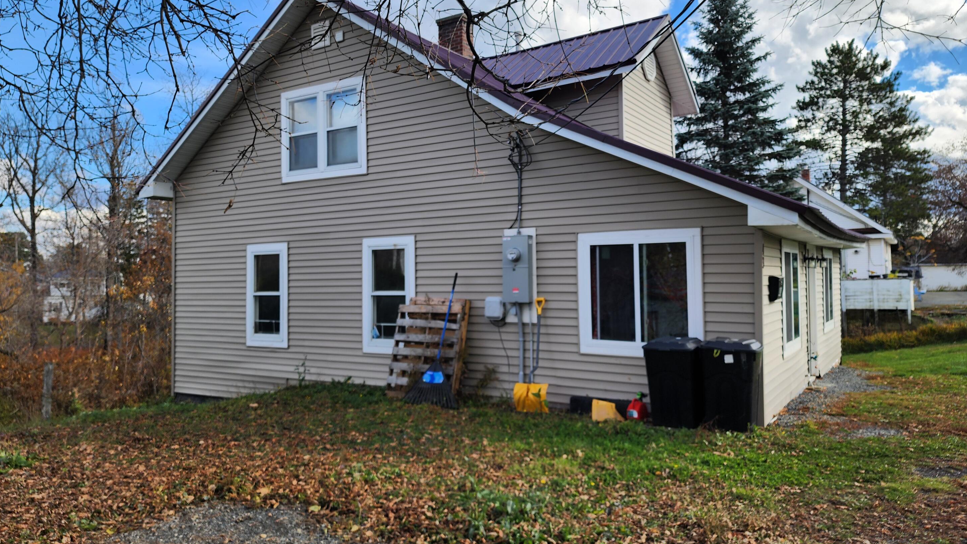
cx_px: 478
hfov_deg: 71.9
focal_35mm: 26
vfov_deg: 44.4
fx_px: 667
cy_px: 265
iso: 12
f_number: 1.8
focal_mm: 6.4
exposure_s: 1/583
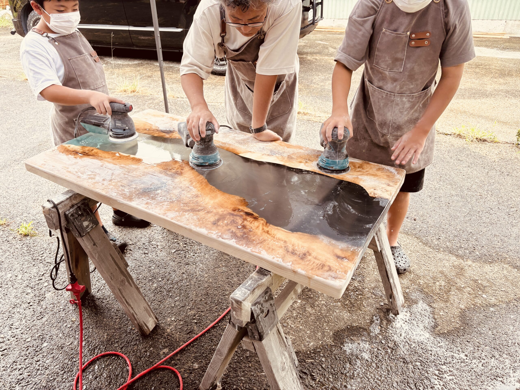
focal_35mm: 26
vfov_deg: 53.1
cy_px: 195
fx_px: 391
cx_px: 260
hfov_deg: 67.3
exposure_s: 1/135
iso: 32
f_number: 1.6
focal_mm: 5.96
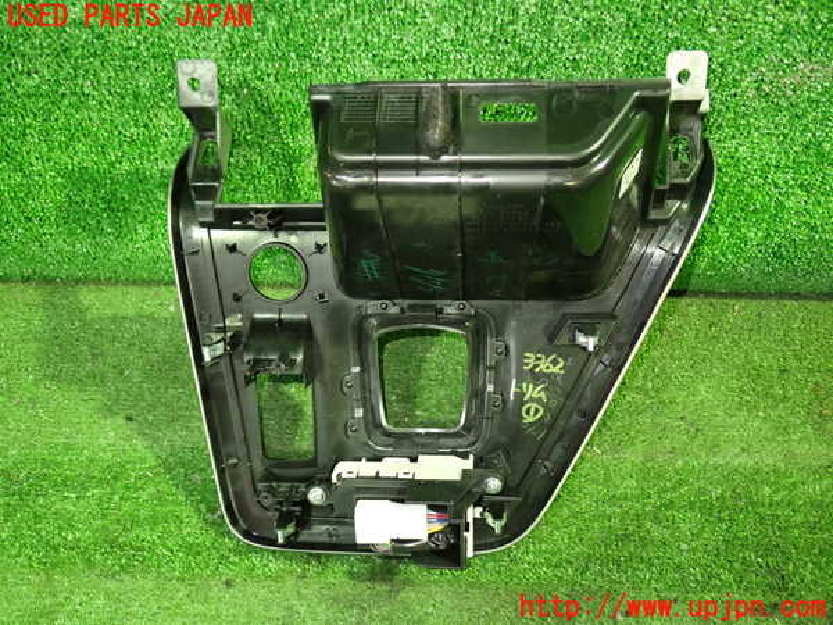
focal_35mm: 30
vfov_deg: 46.8
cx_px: 416
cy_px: 312
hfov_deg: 60.0
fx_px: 722
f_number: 2.3
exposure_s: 1/25
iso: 800
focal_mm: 5.4
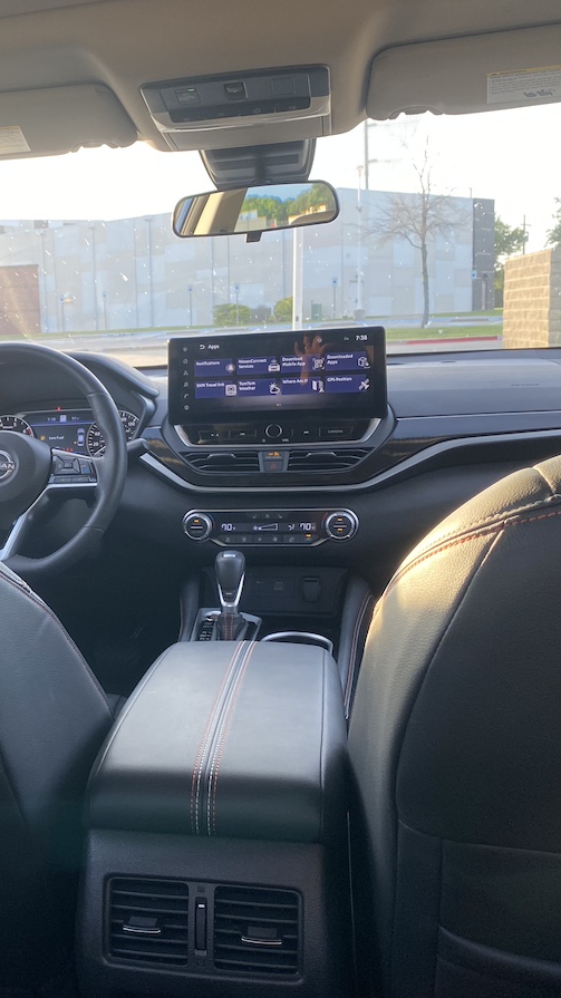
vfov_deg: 52.8
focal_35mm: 38
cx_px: 86
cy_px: 501
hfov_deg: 30.2
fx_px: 1006
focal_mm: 4.25
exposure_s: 1/122
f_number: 1.8
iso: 64
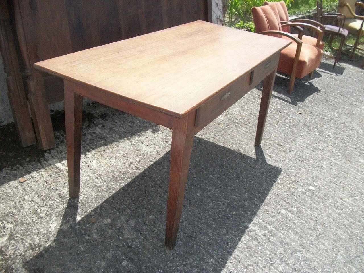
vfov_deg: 44.2
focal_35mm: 32
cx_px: 182
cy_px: 136
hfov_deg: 56.8
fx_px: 336
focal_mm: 5.7
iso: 200
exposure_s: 1/320
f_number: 8.8
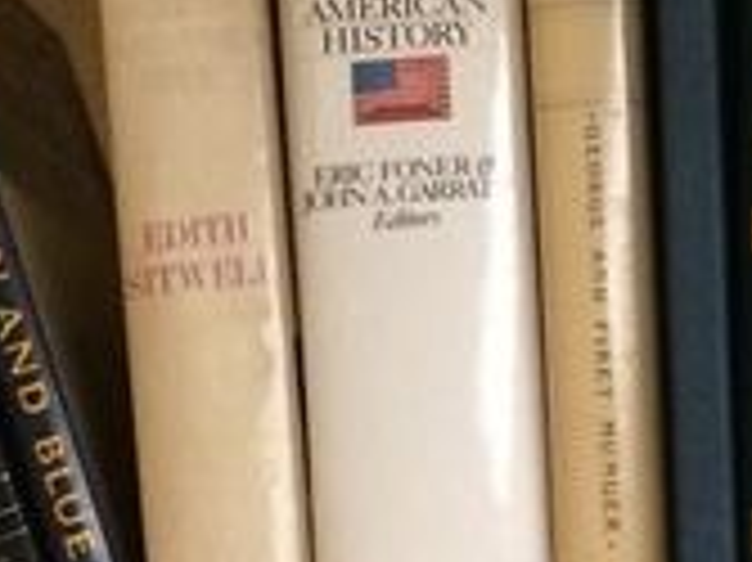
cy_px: 34
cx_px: 761
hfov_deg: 12.1
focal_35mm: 162
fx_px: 3517
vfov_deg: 9.1
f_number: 2.2
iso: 320
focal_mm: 4.12
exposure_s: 1/30
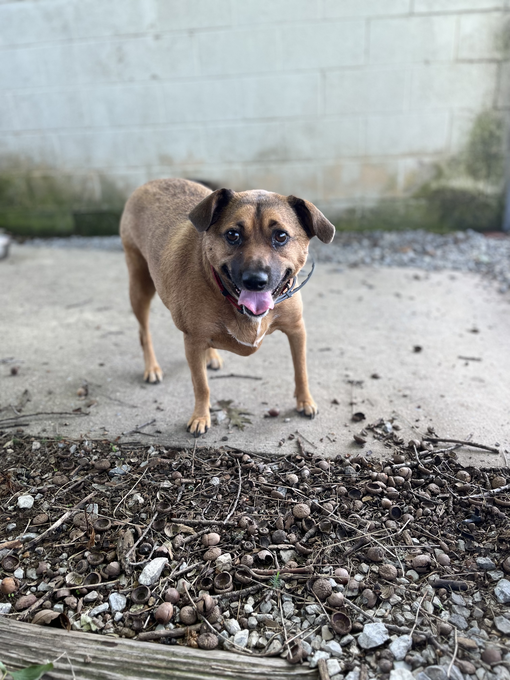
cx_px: 255
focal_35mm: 26
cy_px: 340
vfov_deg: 67.3
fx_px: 511
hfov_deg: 53.1
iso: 50
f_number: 1.6
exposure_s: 1/151
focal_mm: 5.1
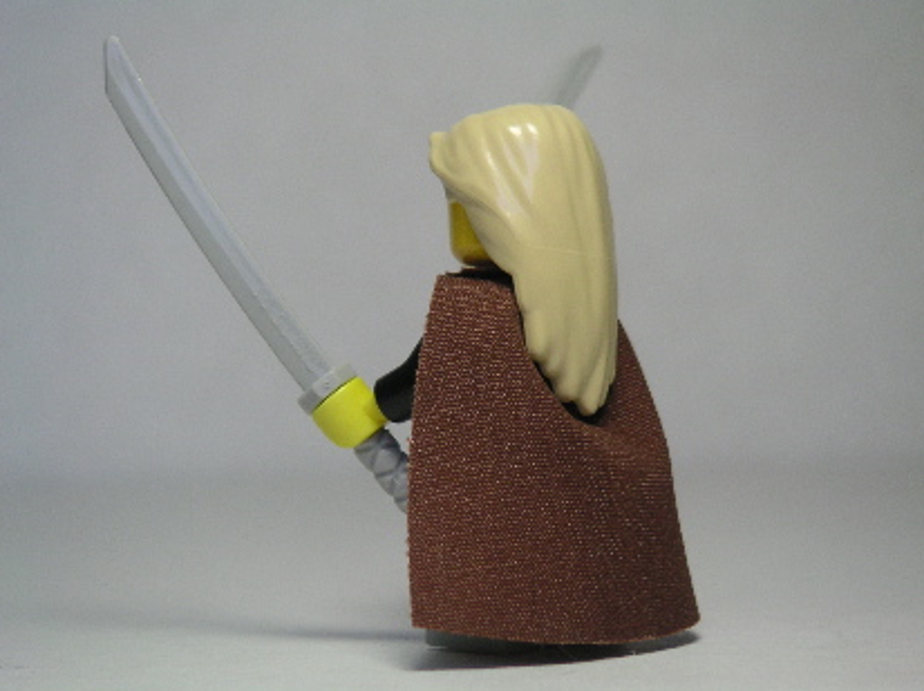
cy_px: 344
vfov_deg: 13.4
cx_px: 462
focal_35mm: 110
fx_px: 2934
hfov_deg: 17.9
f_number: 3.6
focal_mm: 16.5
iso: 80
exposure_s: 1/90
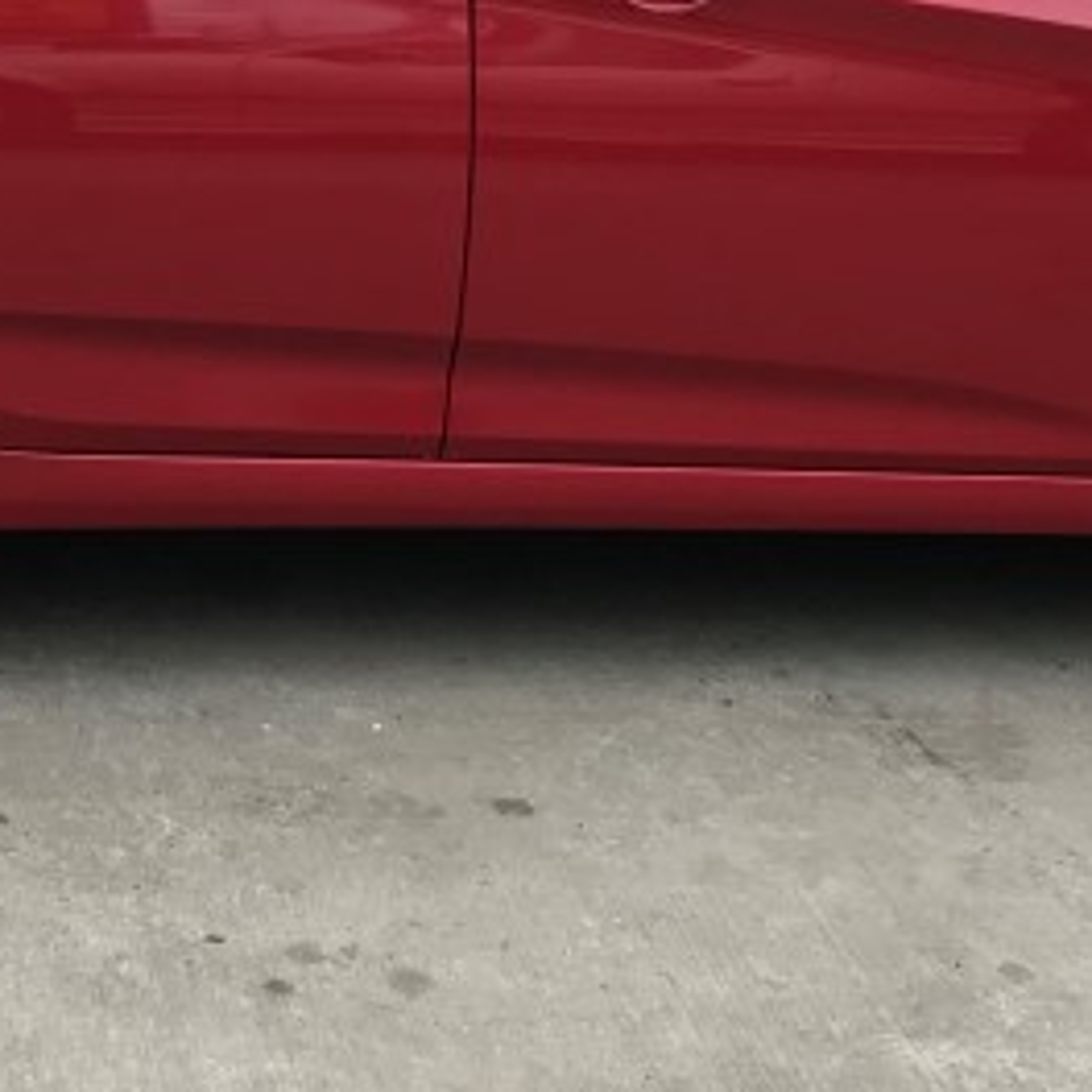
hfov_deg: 18.0
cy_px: 62
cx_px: 269
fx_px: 3426
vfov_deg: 17.8
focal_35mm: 96
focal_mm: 3.99
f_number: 1.8
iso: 20
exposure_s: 1/567
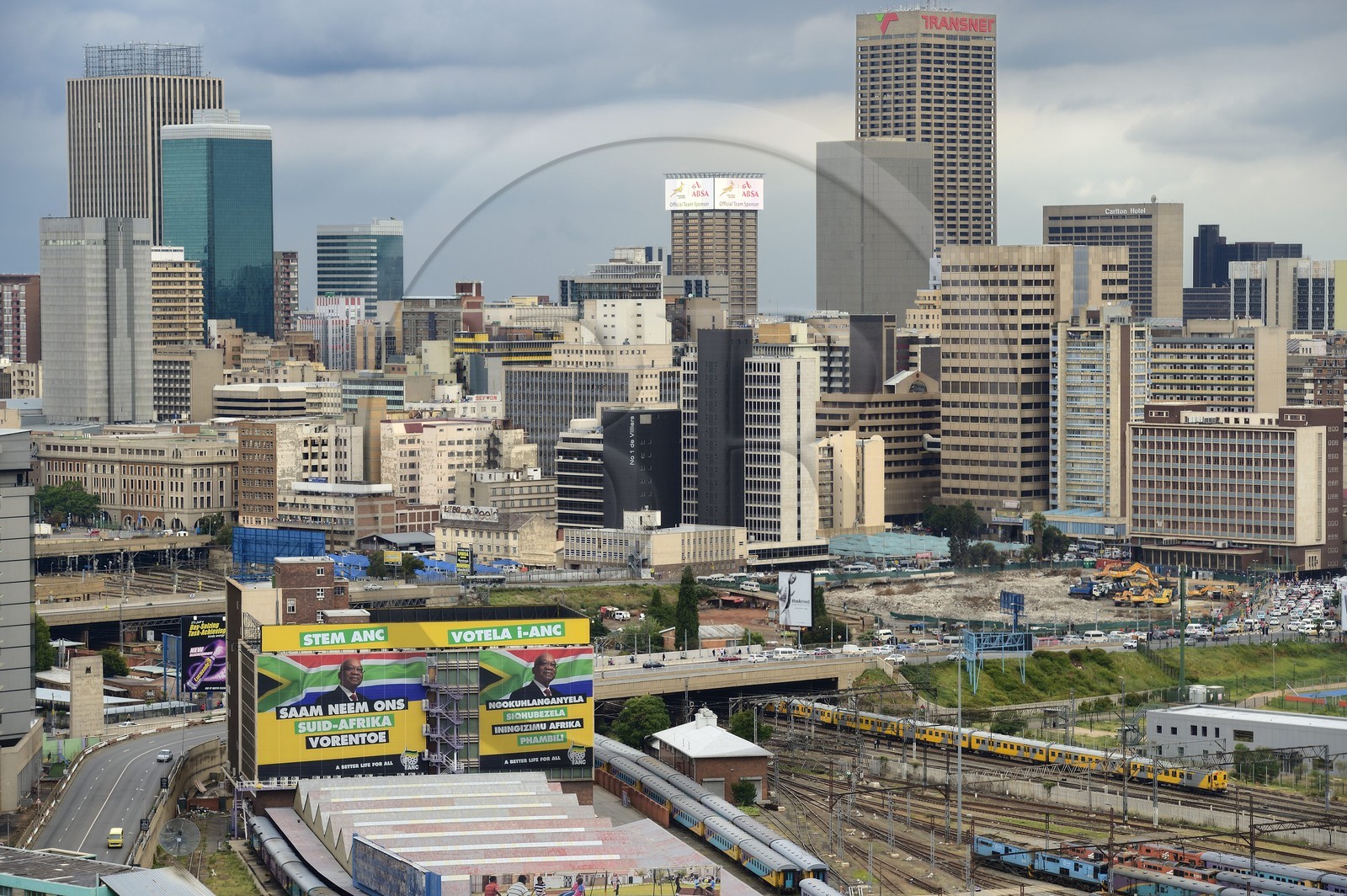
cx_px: 674
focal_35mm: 105
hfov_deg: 19.5
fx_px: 3925
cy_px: 448
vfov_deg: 13.0
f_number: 6.3
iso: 200
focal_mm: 105
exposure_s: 1/320
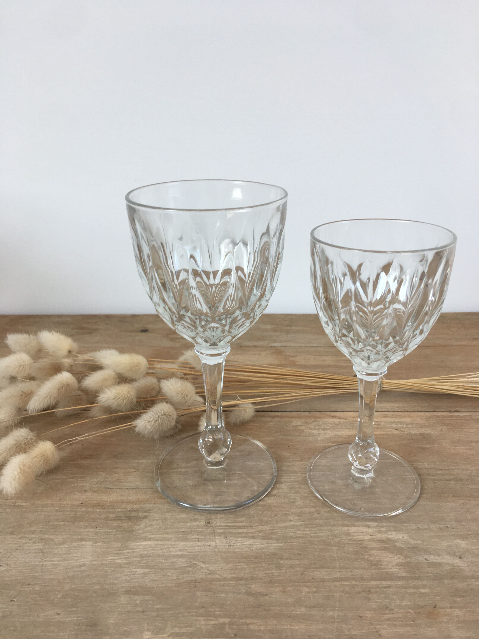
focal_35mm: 29
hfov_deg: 48.2
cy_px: 320
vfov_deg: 61.7
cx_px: 240
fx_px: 535
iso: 40
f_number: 2.2
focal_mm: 4.15
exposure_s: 1/100
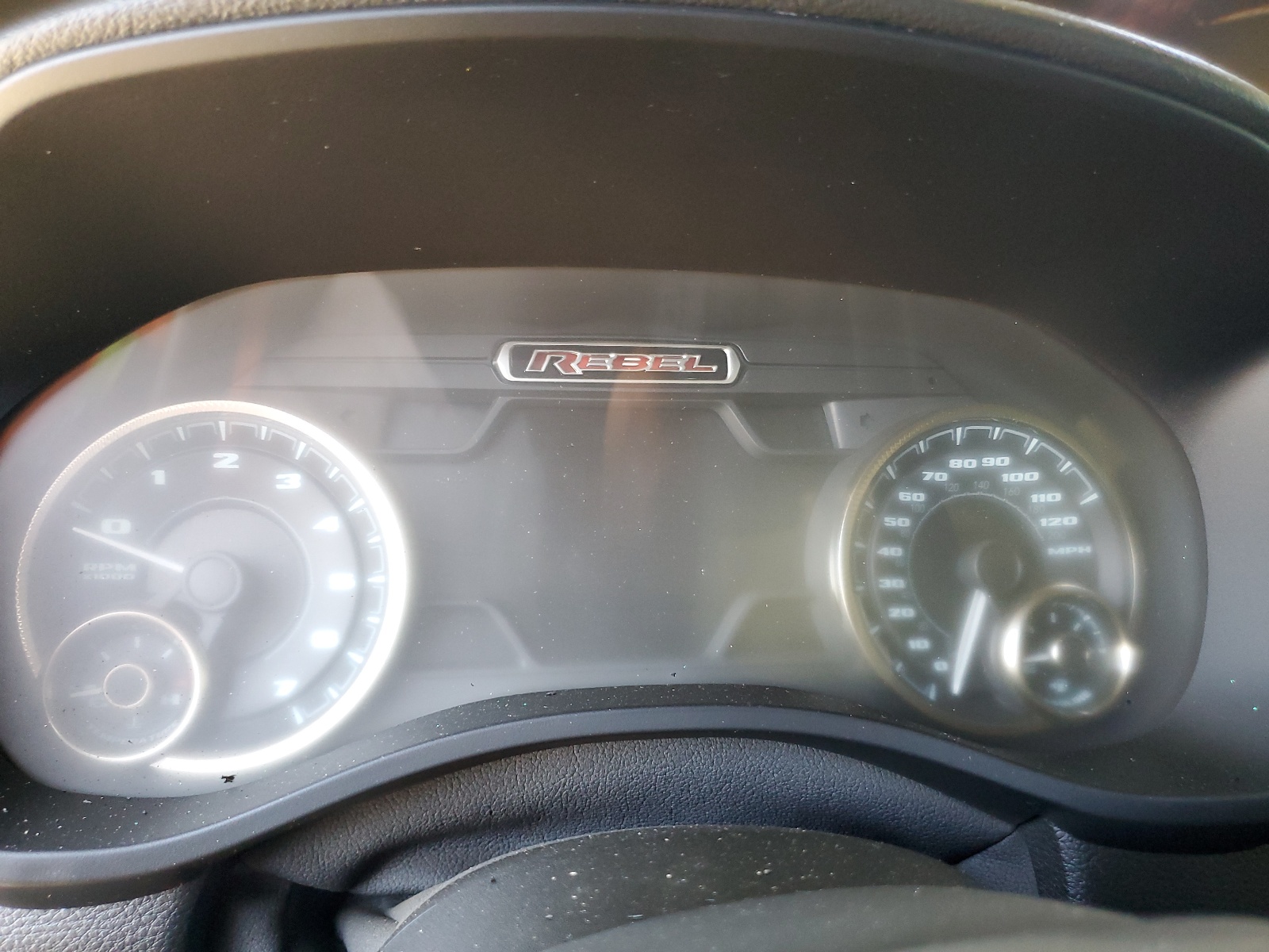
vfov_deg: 53.1
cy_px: 476
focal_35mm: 26
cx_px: 634
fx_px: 953
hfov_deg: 67.3
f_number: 1.5
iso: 232
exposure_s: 1/60.2
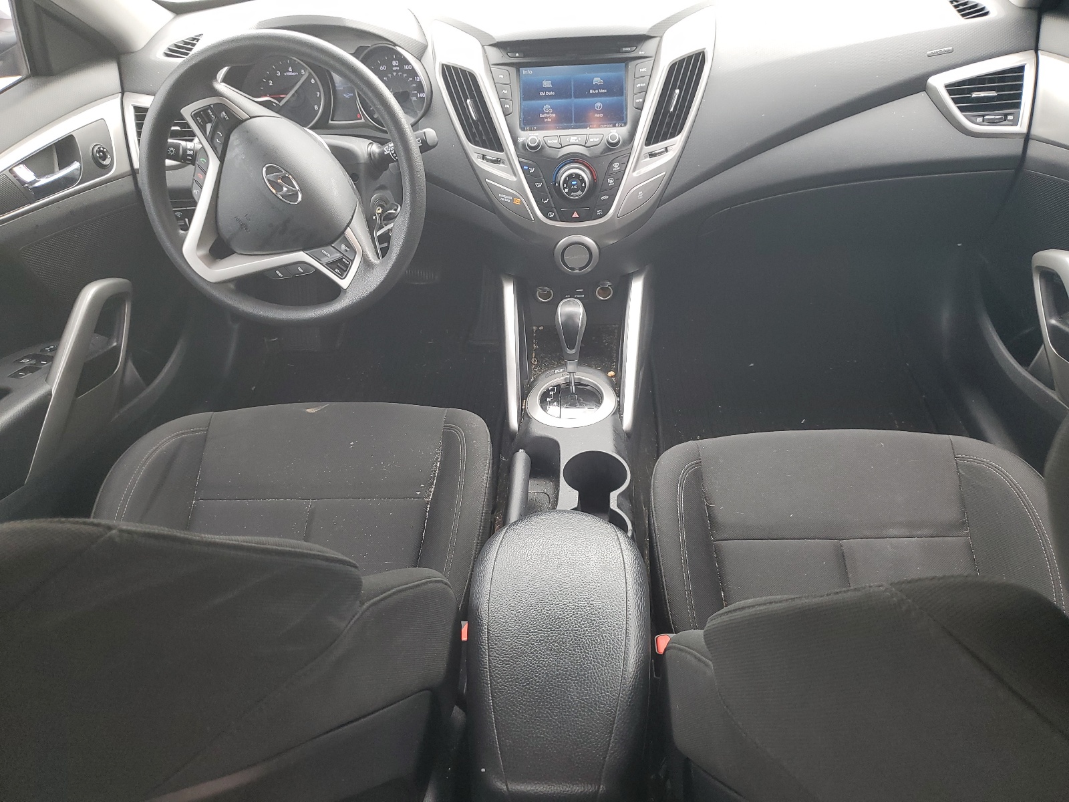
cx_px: 534
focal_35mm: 26
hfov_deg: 67.3
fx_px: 803
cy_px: 401
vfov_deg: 53.1
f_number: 1.5
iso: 68
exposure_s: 1/120
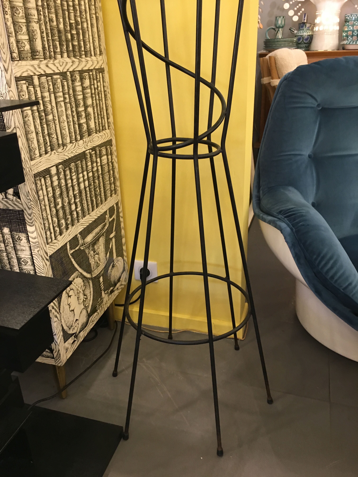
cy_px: 238
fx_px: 400
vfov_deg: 61.7
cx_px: 179
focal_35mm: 29
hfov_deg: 48.2
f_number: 2.2
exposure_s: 1/33
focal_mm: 4.15
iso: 160
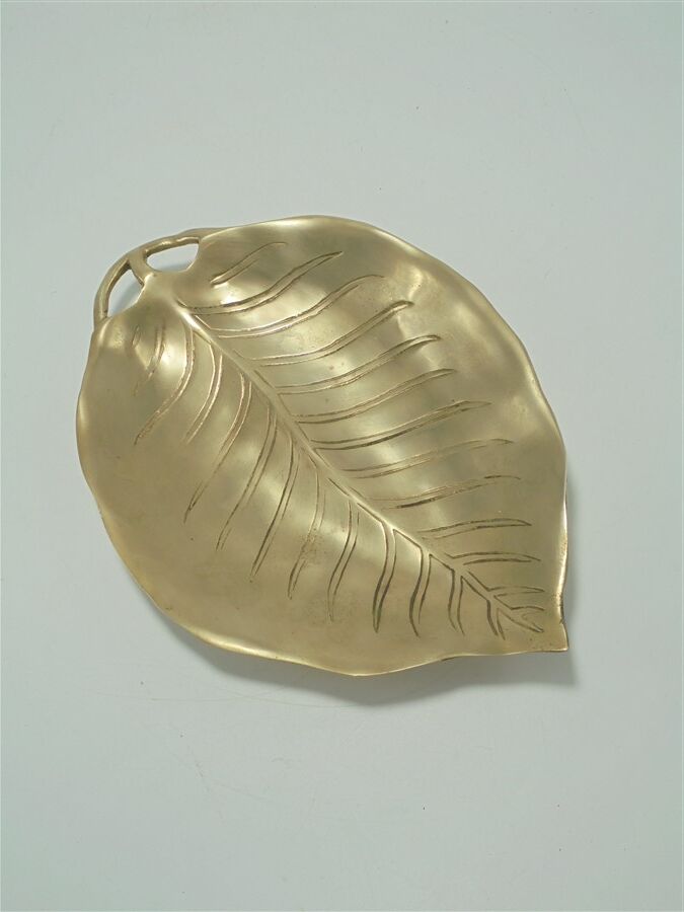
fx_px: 896
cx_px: 342
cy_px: 456
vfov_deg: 54.0
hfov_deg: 41.8
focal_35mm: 34
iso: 100
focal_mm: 6.1
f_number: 4
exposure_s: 1/100
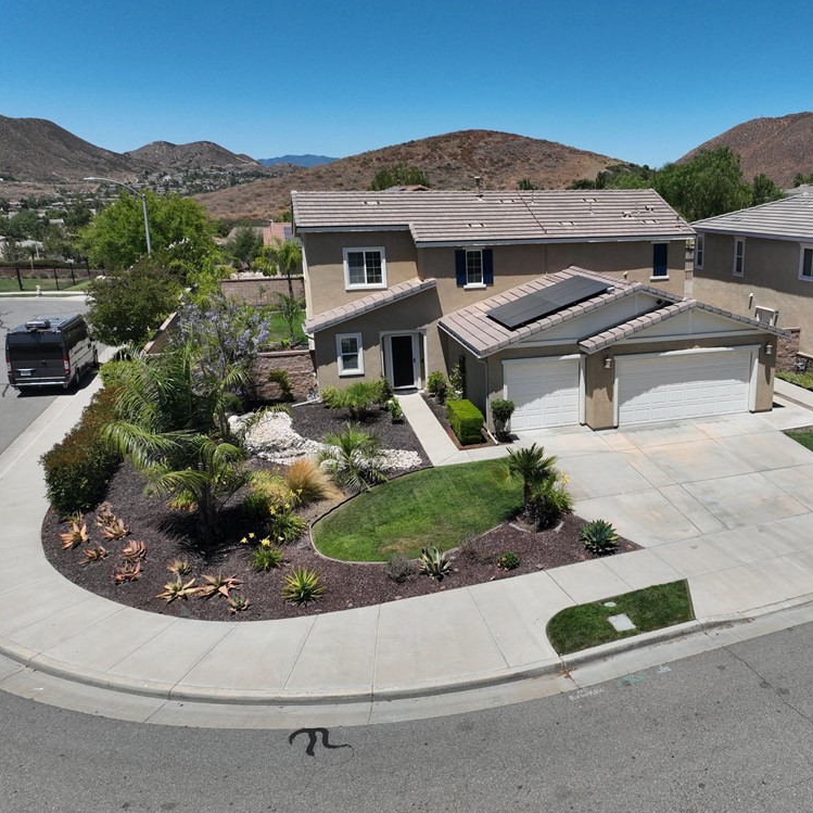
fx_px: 771
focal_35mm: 29
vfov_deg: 55.6
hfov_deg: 54.4
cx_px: 548
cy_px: 401
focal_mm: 12.29
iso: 100
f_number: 2.8
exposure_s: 1/2500
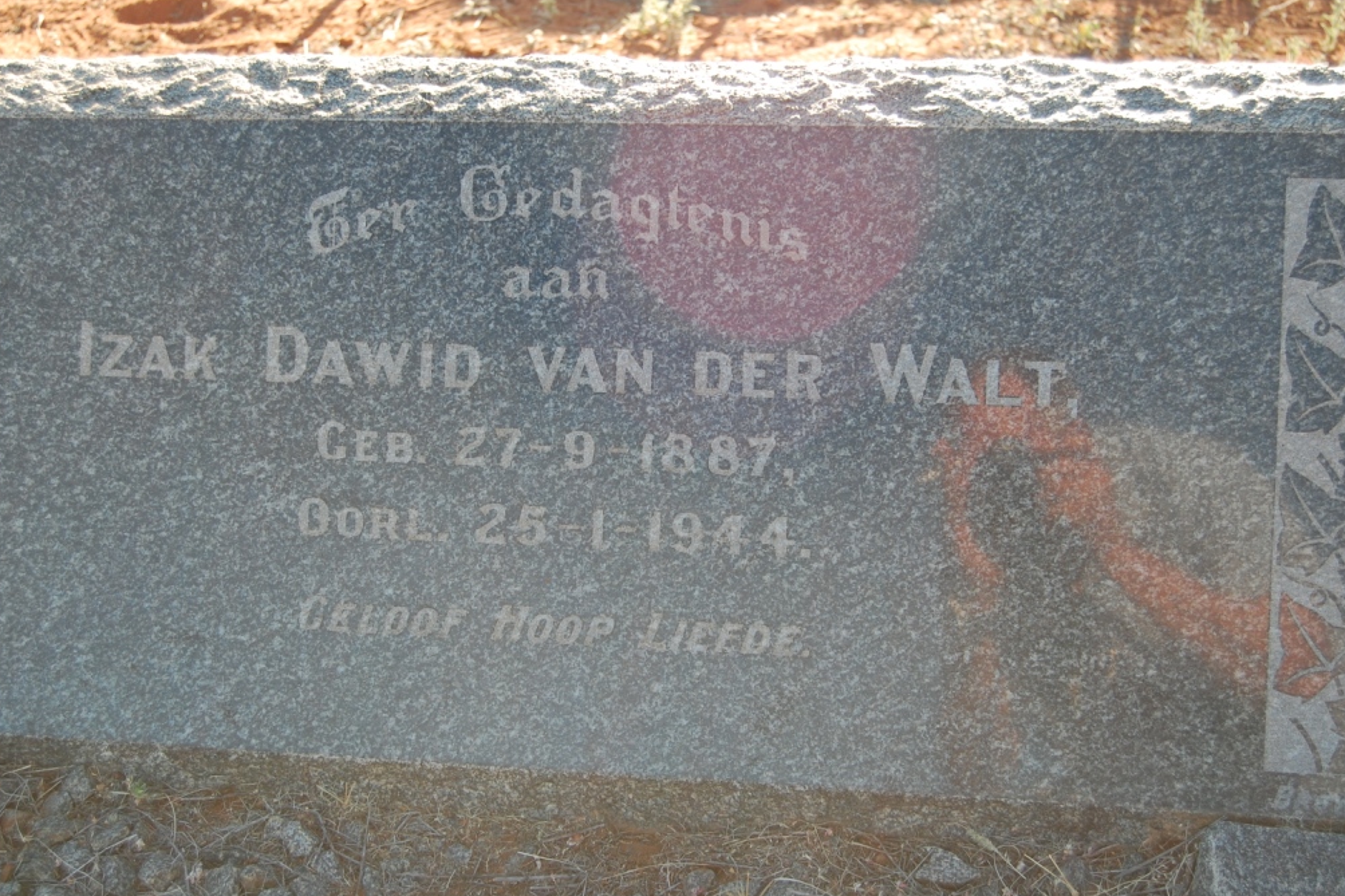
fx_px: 1999
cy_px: 448
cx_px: 666
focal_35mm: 54
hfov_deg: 37.2
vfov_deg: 25.3
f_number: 5.6
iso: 280
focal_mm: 35
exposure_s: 1/125
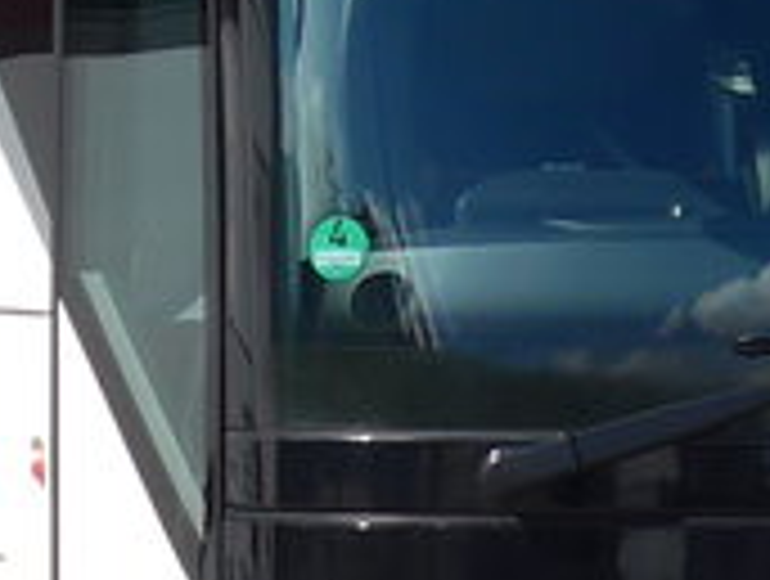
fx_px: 8582
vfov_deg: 3.9
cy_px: 49
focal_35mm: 385
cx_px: 738
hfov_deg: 5.1
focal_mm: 11.3
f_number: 3.4
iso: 80
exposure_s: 1/1000
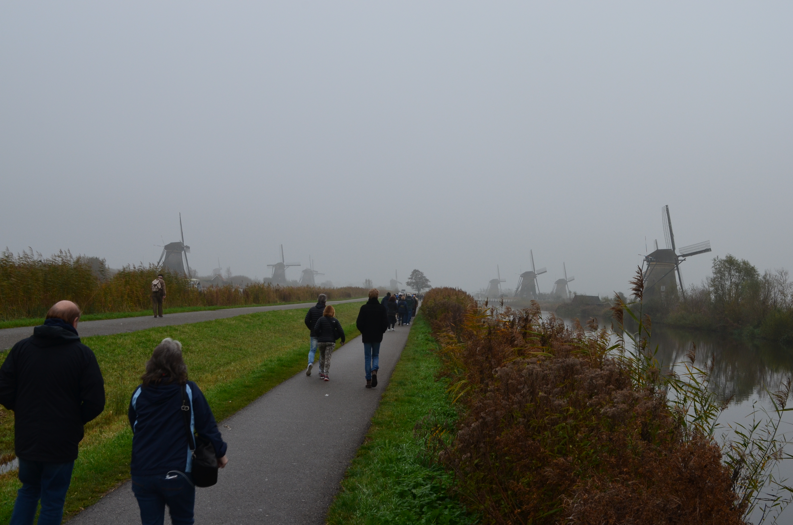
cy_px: 262
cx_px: 396
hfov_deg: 41.2
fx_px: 1055
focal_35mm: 48
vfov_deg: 28.0
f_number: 10
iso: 400
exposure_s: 1/50
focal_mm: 32
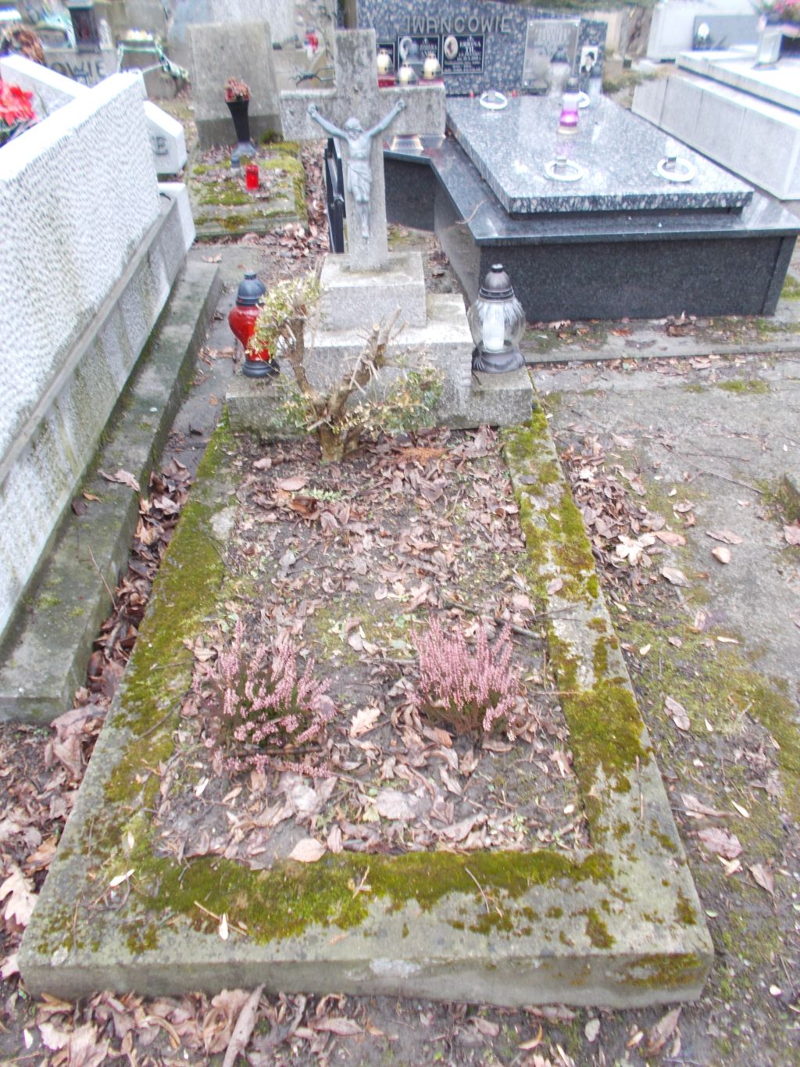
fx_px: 801
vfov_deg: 67.3
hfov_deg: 53.1
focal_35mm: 26
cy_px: 534
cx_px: 400
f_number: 3.2
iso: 80
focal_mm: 4.6
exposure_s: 1/25
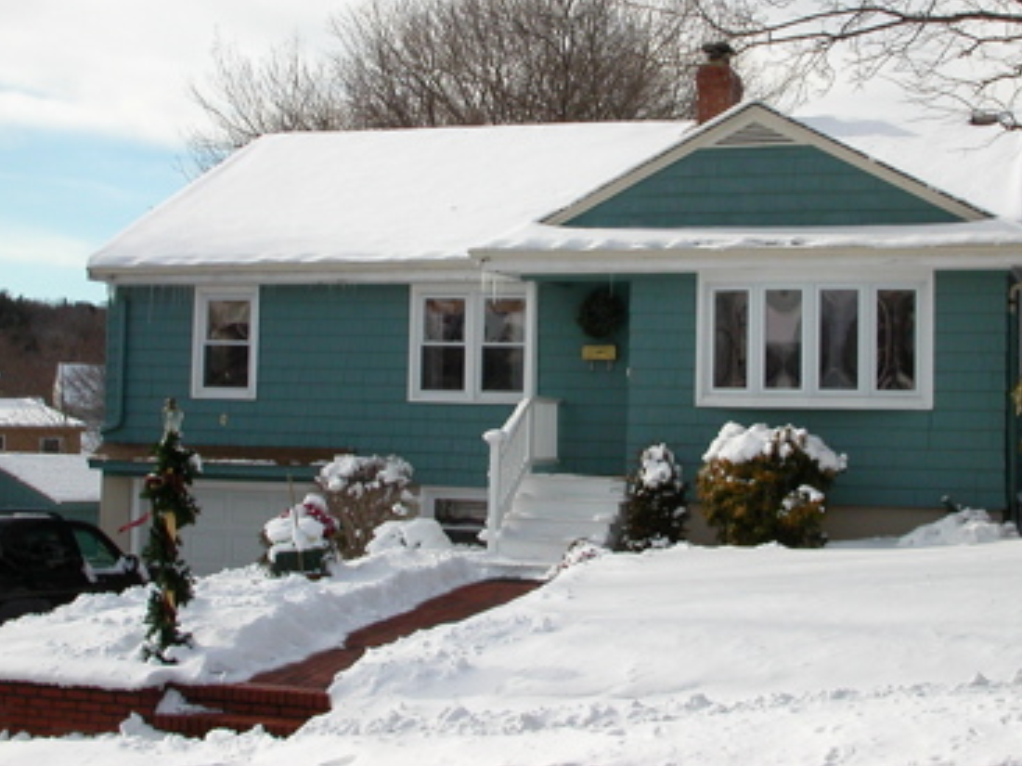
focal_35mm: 58
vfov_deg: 25.2
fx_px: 1712
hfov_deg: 33.2
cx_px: 593
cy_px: 331
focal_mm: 7.5
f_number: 5.2
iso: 100
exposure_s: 1/550
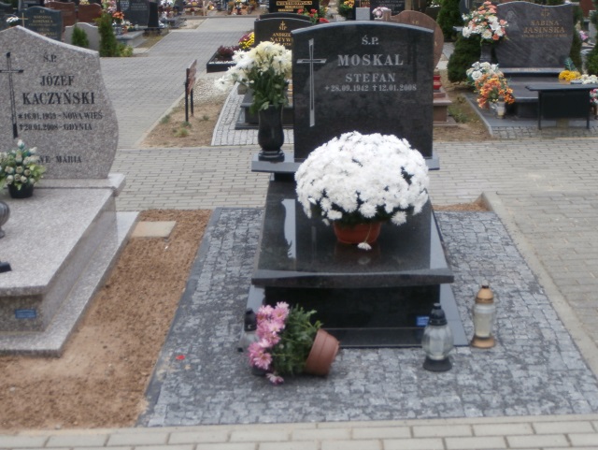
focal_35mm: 57
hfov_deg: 33.8
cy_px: 225
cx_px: 299
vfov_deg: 25.7
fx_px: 985
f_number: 4.5
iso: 100
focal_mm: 10.11
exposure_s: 1/125
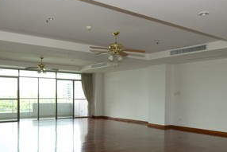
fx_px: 240
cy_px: 101
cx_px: 107
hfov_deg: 50.6
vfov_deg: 34.8
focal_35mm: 38
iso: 800
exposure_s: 1/60
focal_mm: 17
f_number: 7.1
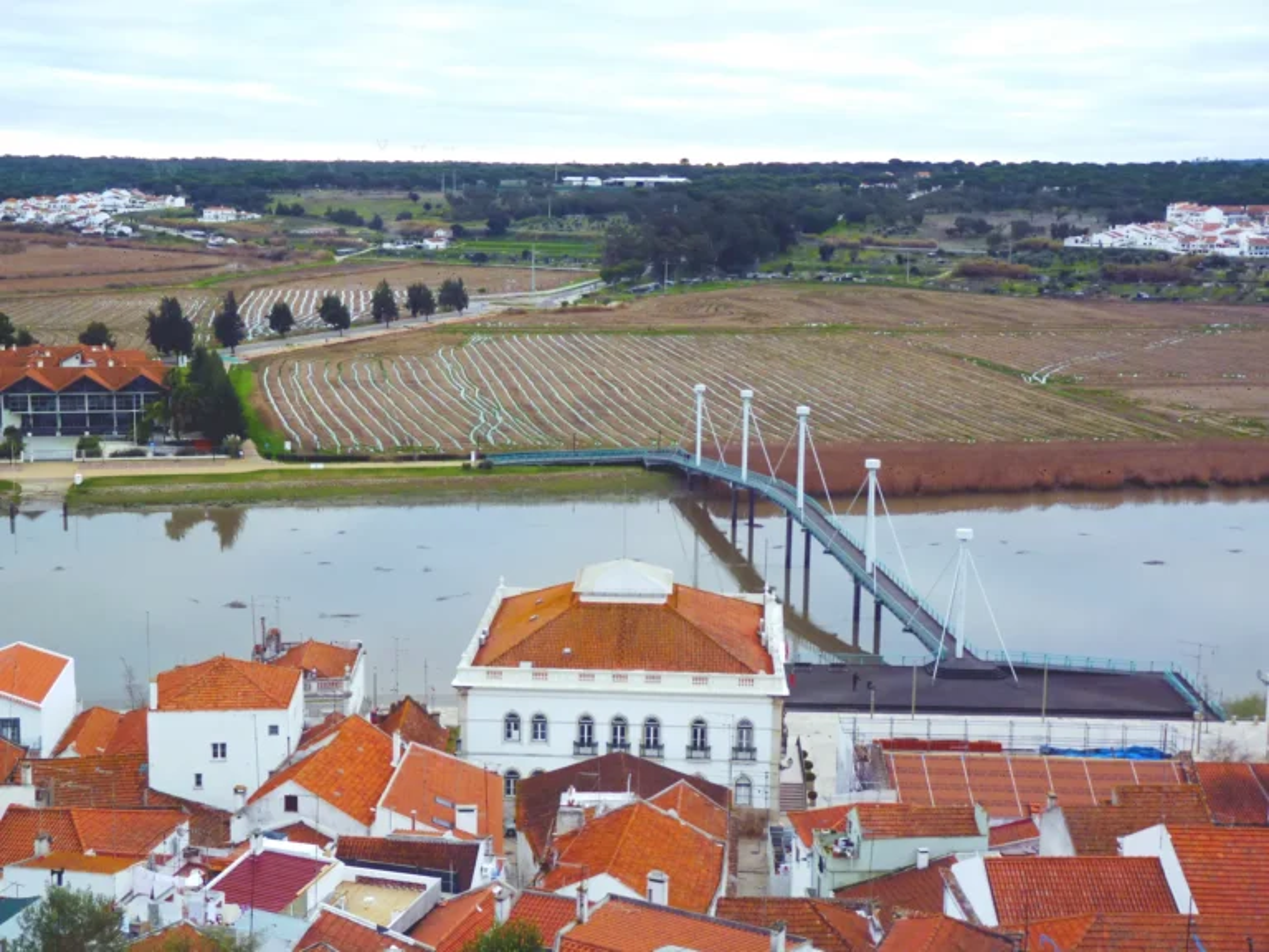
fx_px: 1796
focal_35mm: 49
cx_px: 634
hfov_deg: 38.9
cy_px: 476
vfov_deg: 29.7
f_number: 3.2
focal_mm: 8.7
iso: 80
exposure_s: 1/80
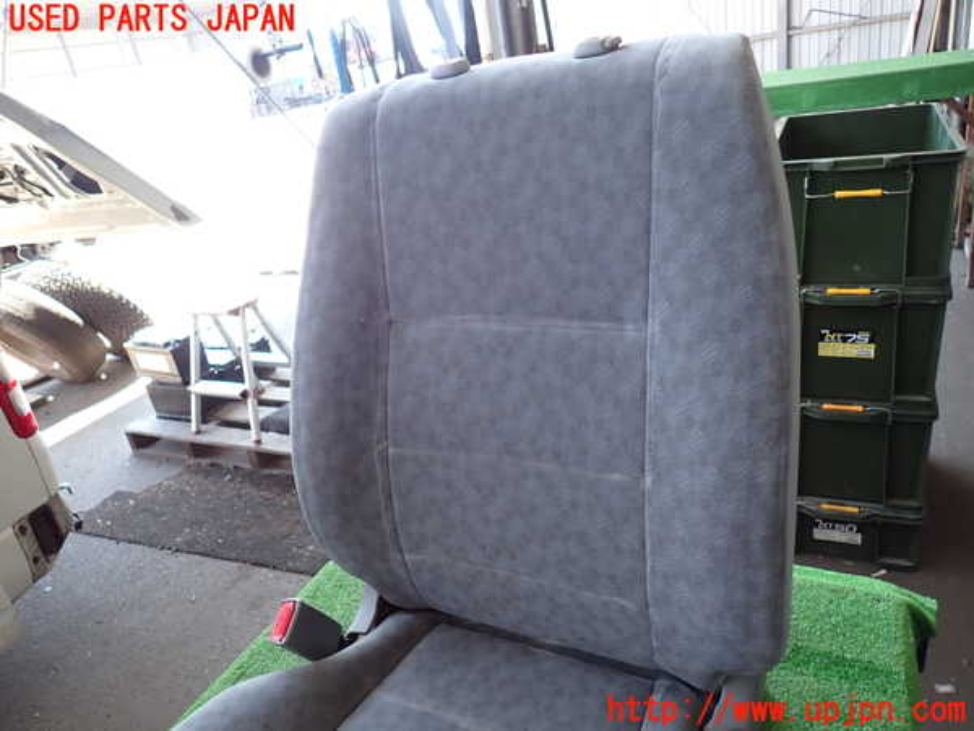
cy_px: 366
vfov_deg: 54.9
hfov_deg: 69.4
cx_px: 487
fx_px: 703
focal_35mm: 25
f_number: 2
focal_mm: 4.5
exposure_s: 1/60
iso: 125
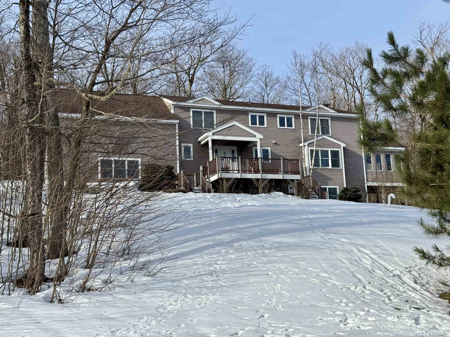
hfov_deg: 39.7
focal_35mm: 48
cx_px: 225
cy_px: 168
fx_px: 624
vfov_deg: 30.3
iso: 64
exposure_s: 1/4310
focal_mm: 6.76
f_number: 1.78
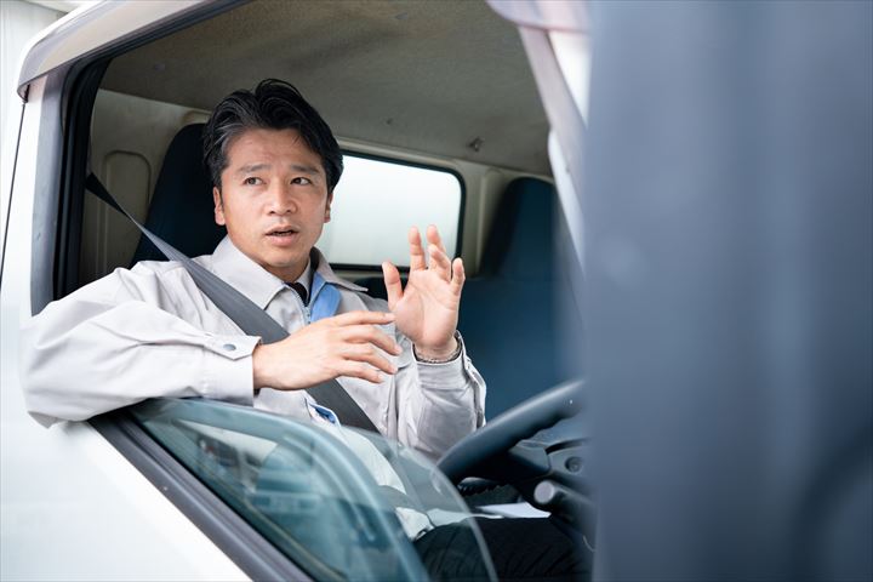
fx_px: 849
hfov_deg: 54.4
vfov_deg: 37.9
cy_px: 291
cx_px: 436
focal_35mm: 35
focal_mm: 35
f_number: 2.8
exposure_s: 1/1000
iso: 250
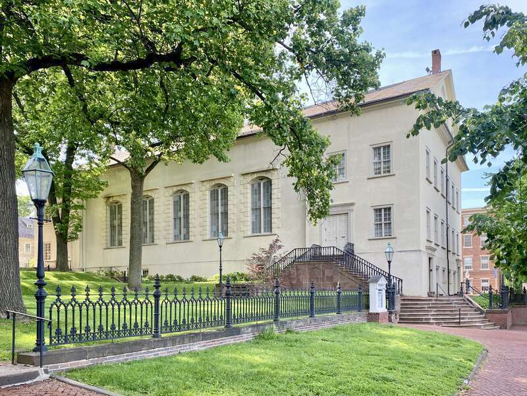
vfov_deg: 53.1
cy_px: 198
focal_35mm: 26
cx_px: 264
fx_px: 396
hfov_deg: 67.3
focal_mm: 4.25
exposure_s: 1/266
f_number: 1.8
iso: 32
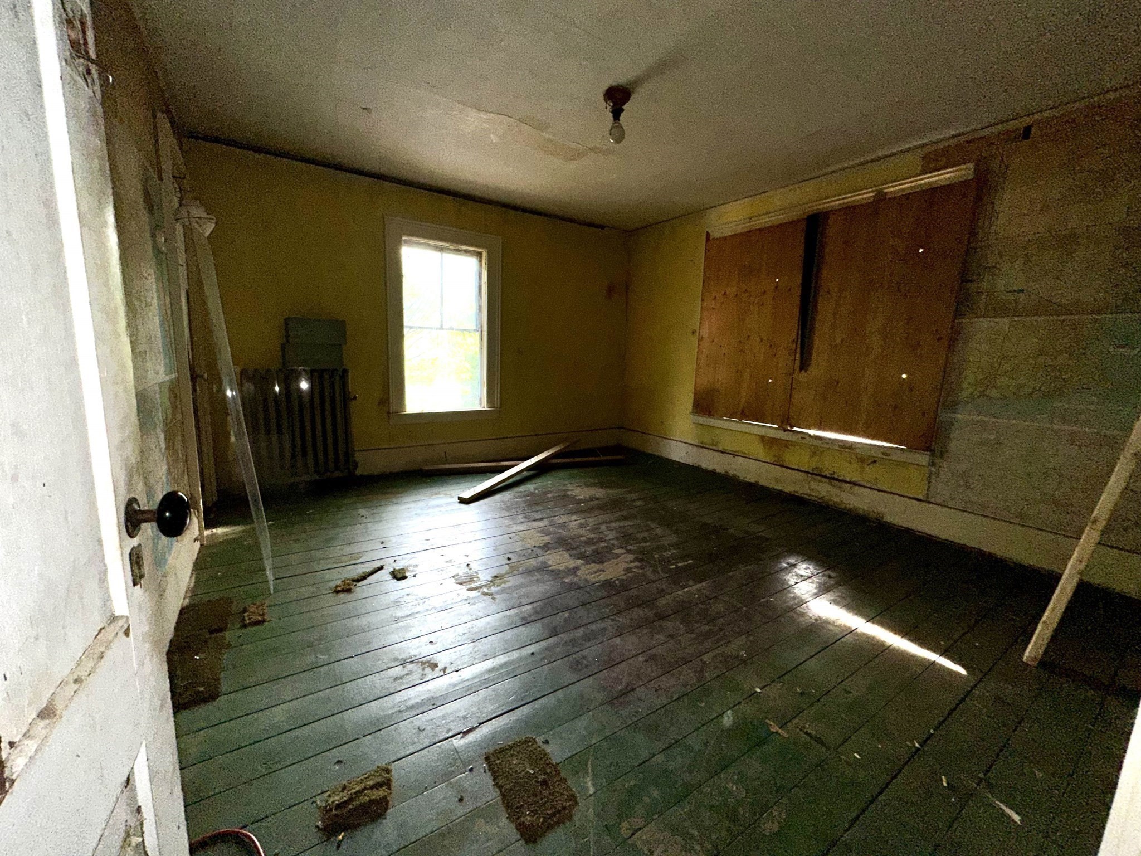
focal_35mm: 14
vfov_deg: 85.7
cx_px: 570
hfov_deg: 102.1
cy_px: 428
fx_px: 461
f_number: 2.2
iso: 64
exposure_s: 1/122
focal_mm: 2.22
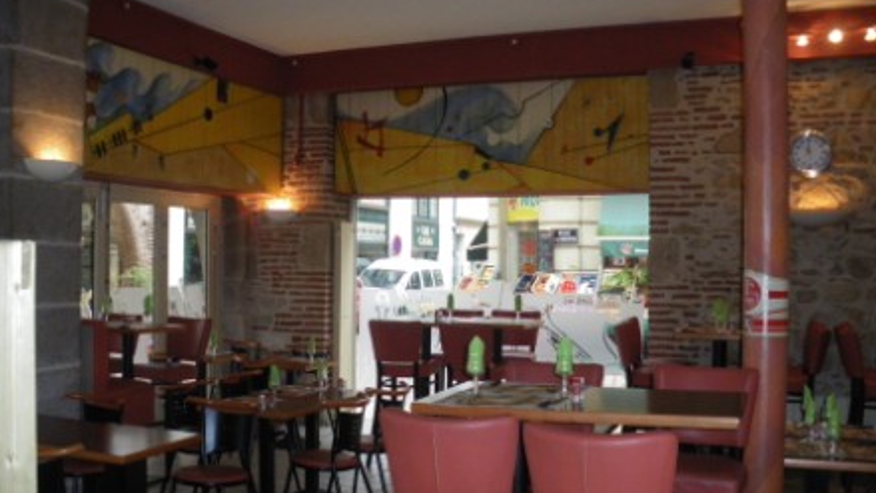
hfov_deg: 50.5
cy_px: 273
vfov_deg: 29.7
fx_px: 929
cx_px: 433
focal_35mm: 40
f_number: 3.5
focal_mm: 6.3
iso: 400
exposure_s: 1/50
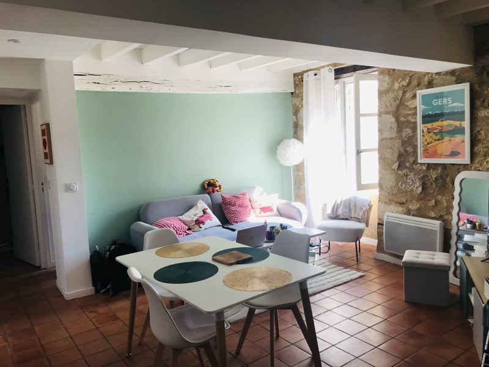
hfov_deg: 63.4
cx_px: 244
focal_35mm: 28
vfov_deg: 49.7
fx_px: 396
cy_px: 184
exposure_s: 1/100
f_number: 1.8
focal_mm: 3.99
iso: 25
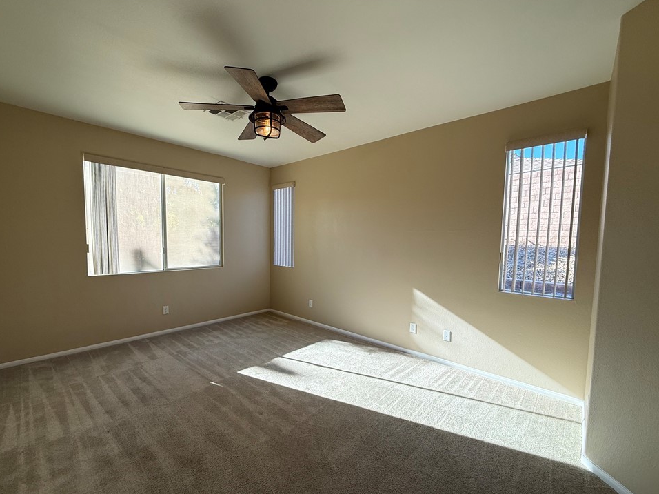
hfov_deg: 98.2
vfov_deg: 81.7
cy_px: 260
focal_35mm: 15
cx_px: 323
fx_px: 286
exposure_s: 1/121
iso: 50
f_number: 2.2
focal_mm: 2.22
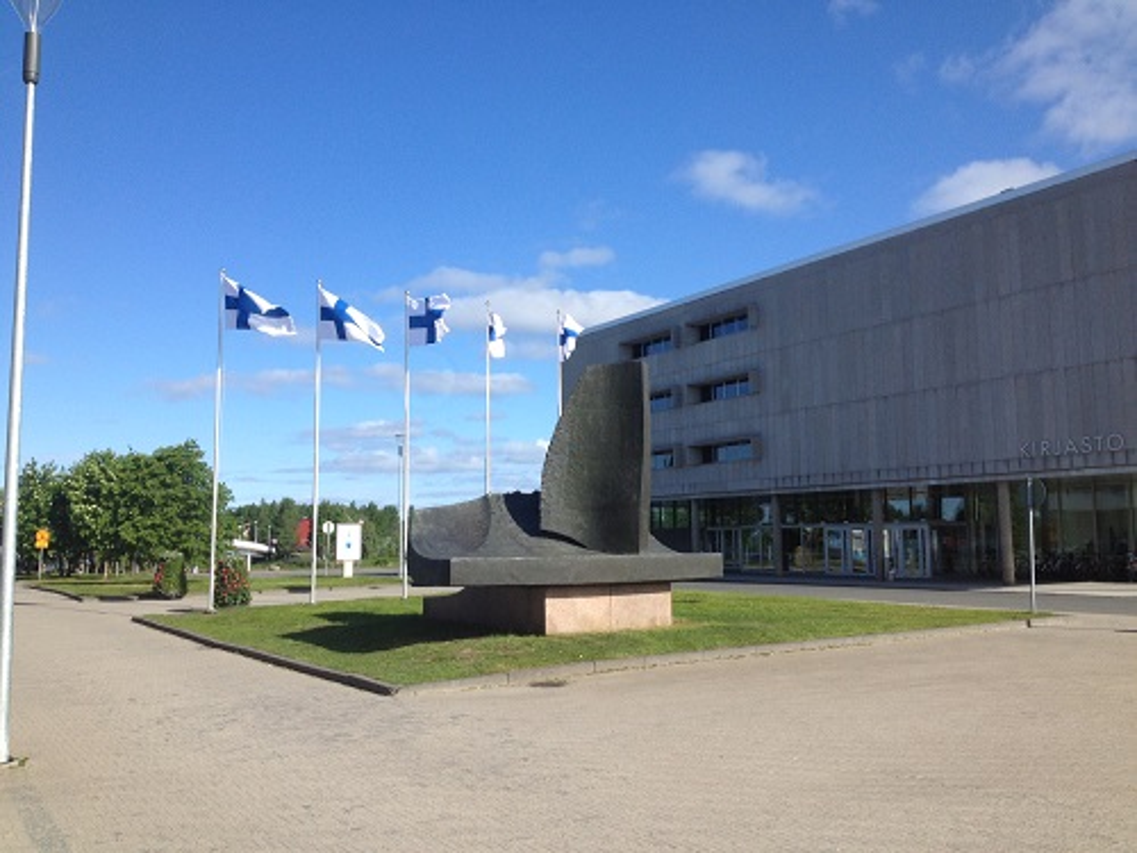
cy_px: 426
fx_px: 1150
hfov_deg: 52.6
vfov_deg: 40.7
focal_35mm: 35
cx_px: 568
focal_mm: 4.28
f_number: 2.4
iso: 50
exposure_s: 1/1727
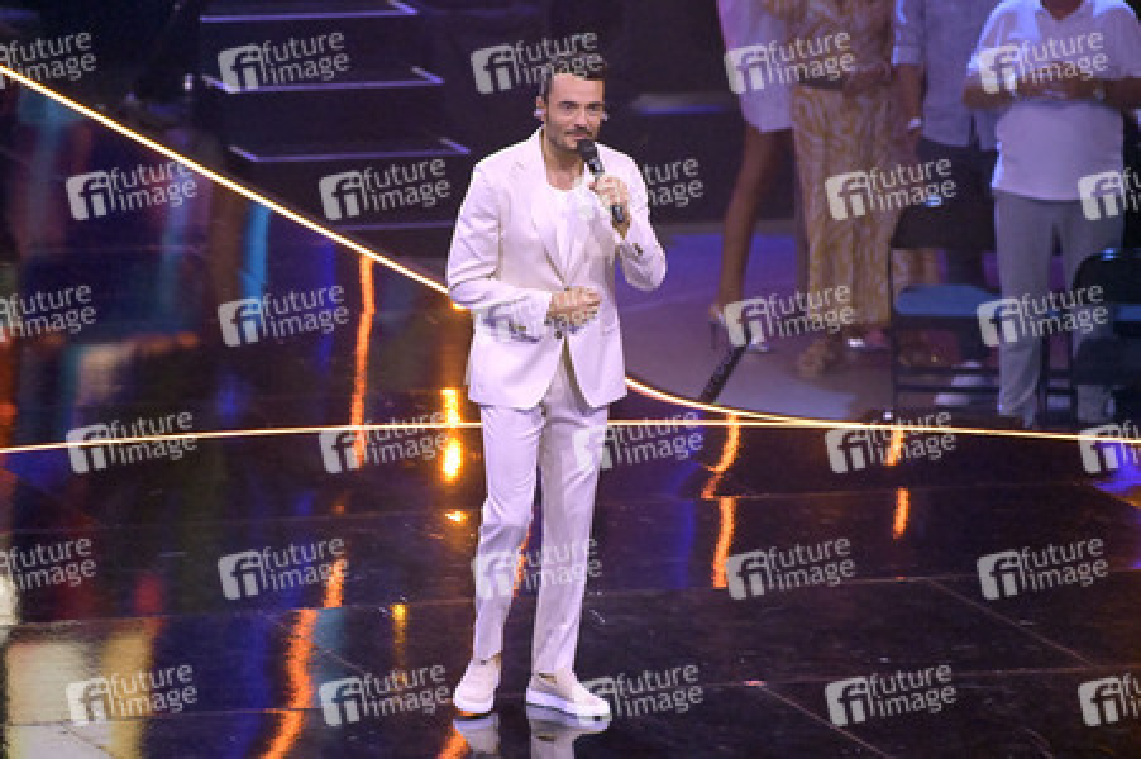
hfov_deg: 4.1
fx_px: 15835
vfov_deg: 2.7
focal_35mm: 500
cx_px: 570
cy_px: 380
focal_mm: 500
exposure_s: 1/400
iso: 16000
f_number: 5.6
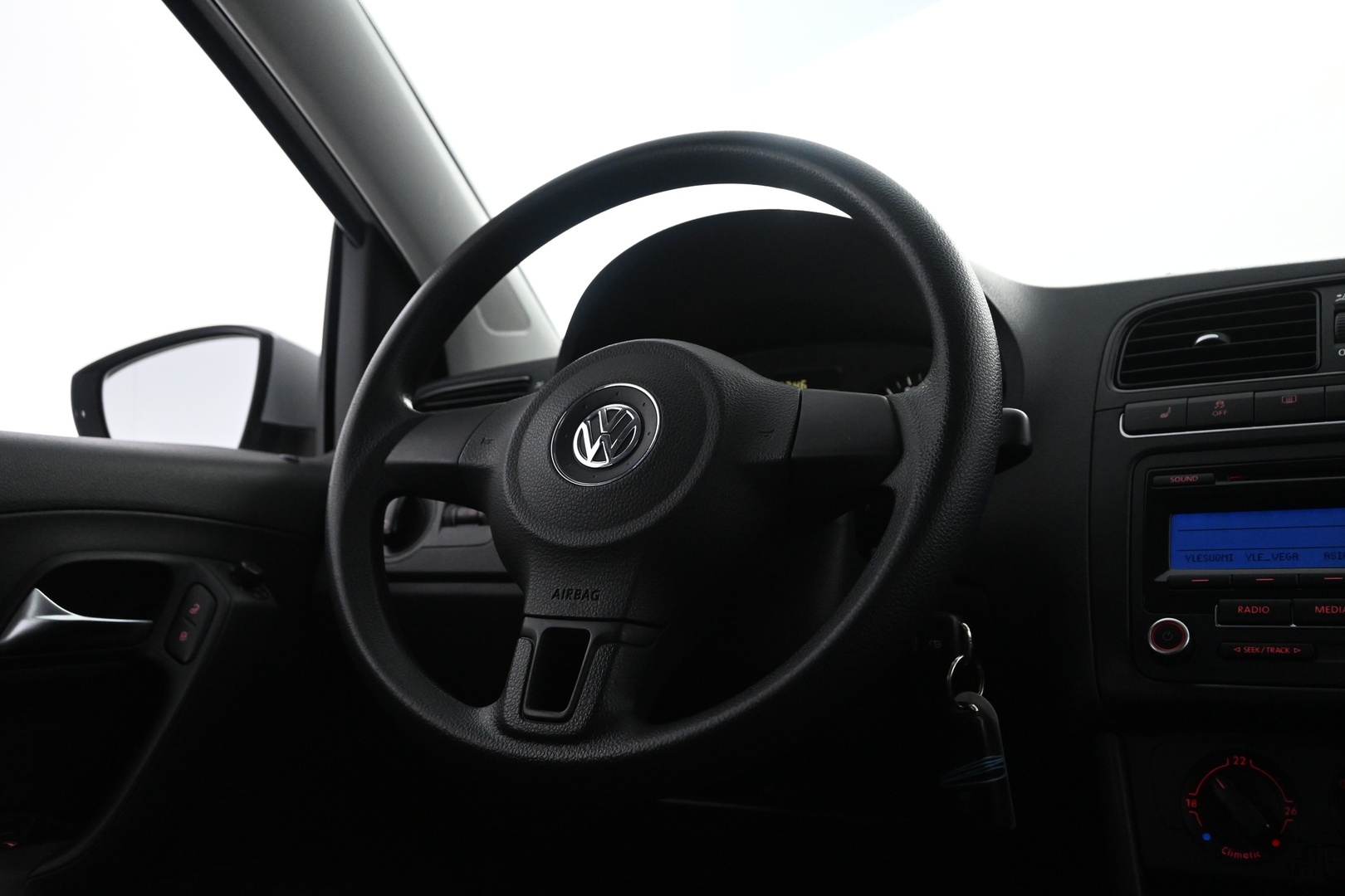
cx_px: 672
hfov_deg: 58.3
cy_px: 448
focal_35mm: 32
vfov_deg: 40.8
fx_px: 1205
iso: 2500
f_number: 4
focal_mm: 21.5
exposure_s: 1/60
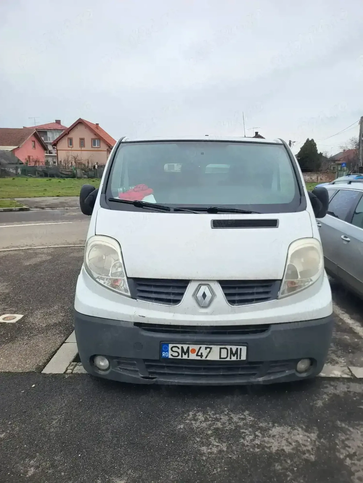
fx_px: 363
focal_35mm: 26
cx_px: 182
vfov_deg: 67.3
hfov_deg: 53.1
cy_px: 242
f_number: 1.8
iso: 40
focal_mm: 5.4
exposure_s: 1/666
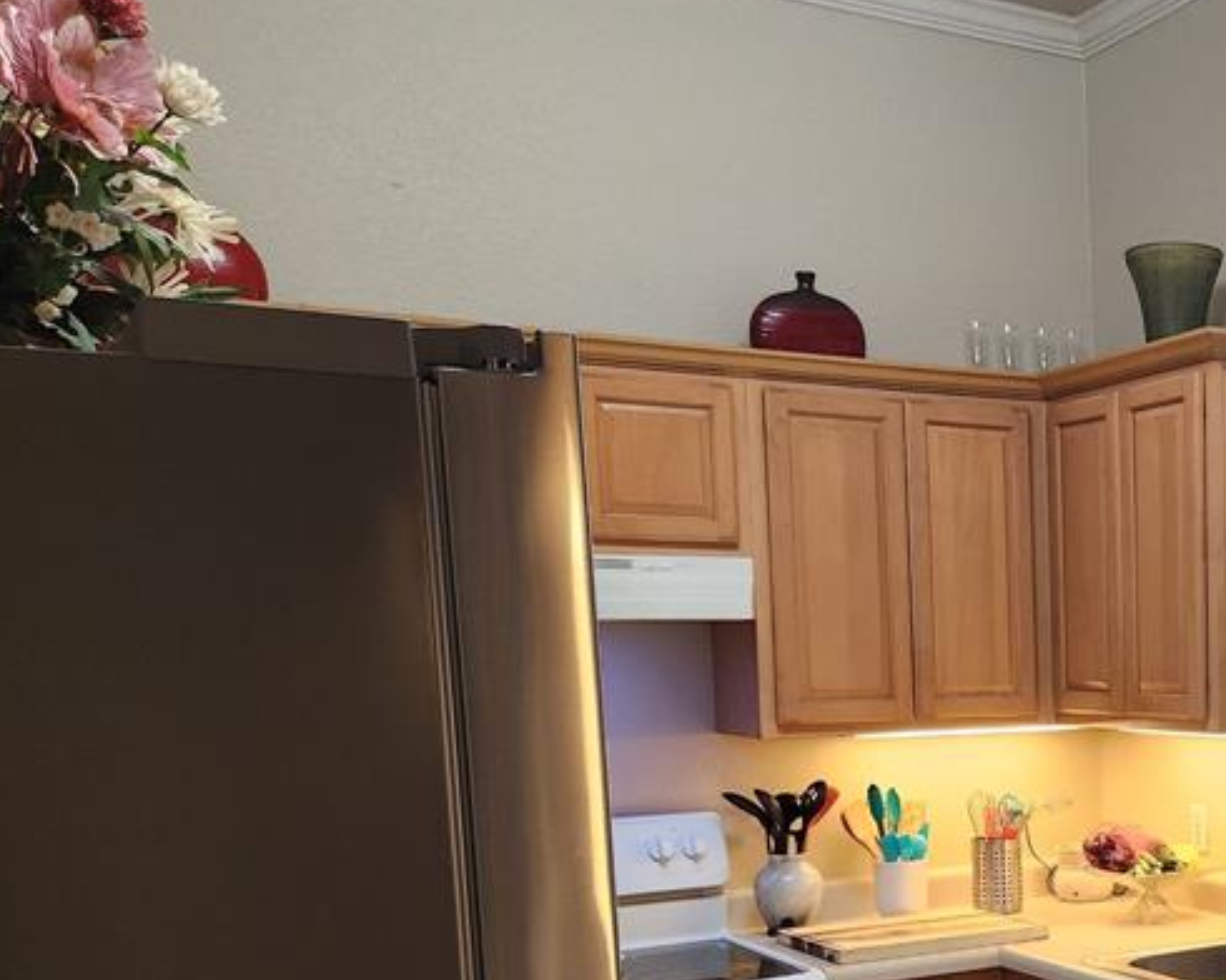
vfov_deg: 30.9
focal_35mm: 47
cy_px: 845
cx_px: 1259
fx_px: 1705
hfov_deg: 35.3
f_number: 1.8
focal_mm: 5.4
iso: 250
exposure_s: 1/120
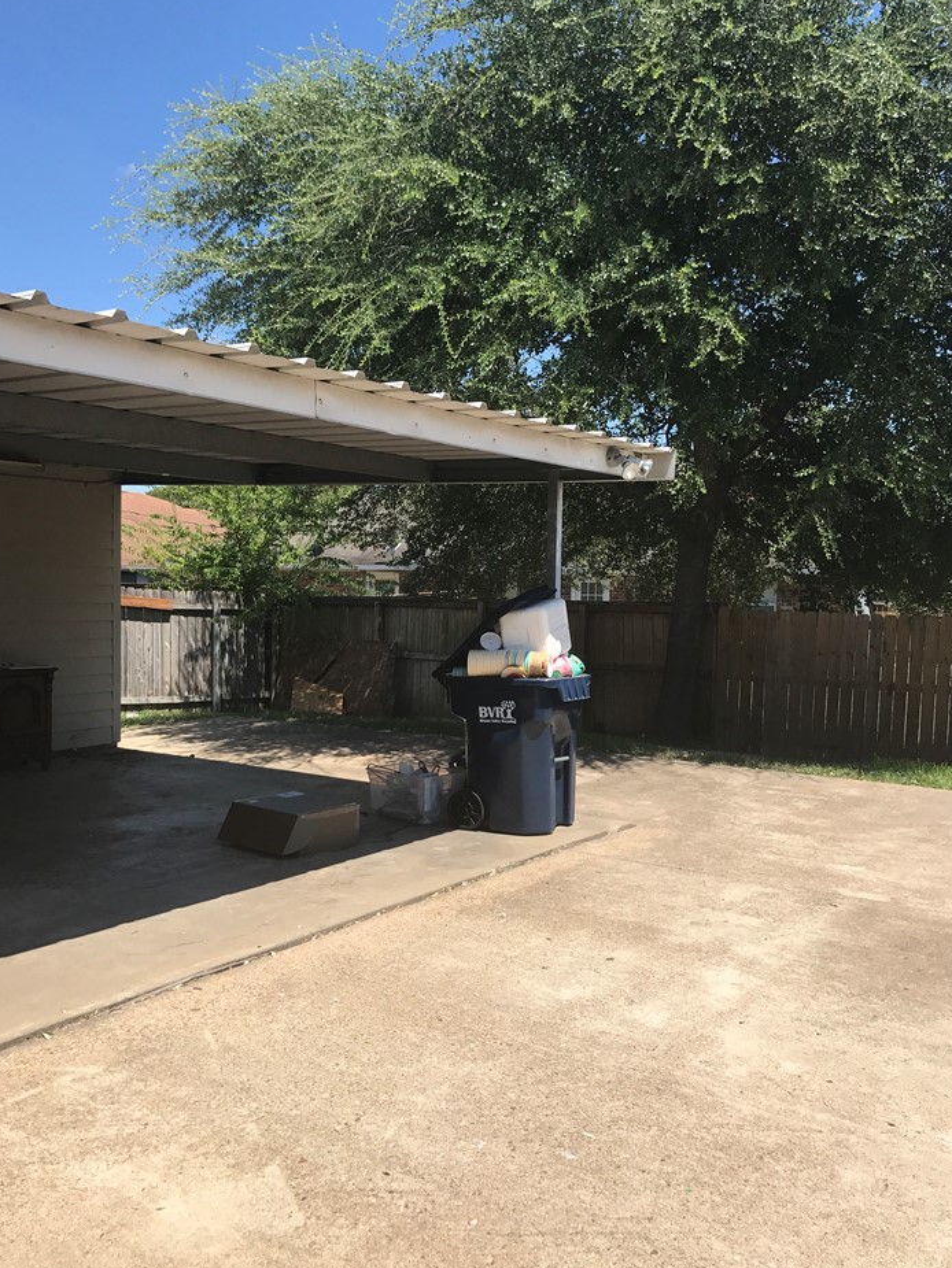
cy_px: 639
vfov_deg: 58.3
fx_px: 1136
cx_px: 461
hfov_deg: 45.4
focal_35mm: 31
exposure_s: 1/2283
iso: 20
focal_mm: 3.99
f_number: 1.8
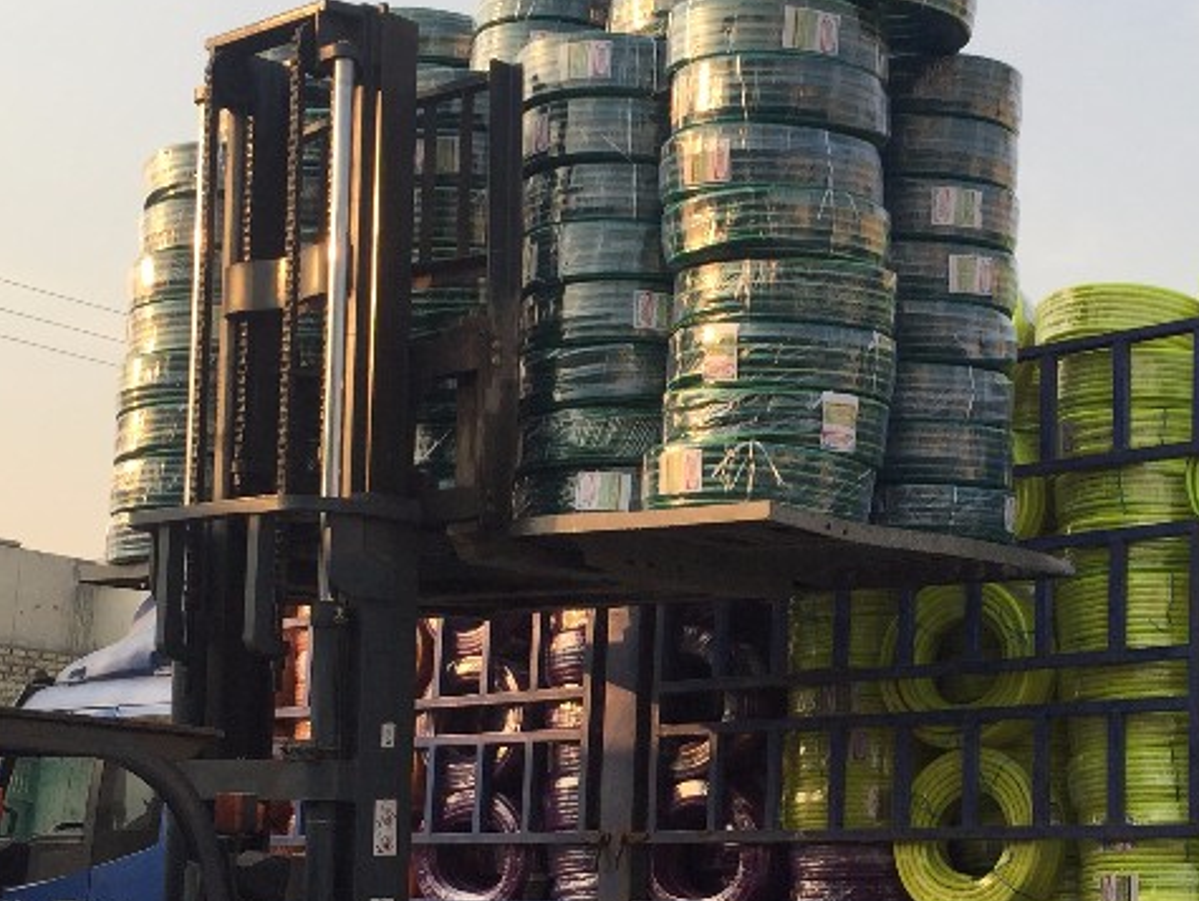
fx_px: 2114
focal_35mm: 61
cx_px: 790
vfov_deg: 23.8
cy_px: 669
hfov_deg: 31.4
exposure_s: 1/807
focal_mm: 4.15
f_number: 2.2
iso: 32
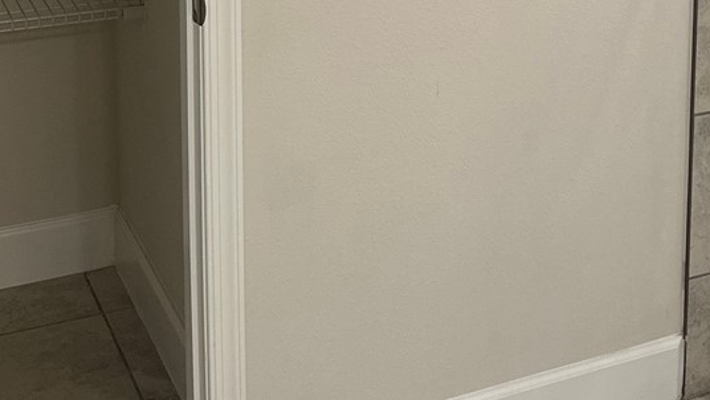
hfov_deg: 26.3
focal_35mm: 78
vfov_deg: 14.6
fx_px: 1469
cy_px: -180
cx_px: 632
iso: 125
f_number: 1.78
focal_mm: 6.86
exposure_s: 1/60
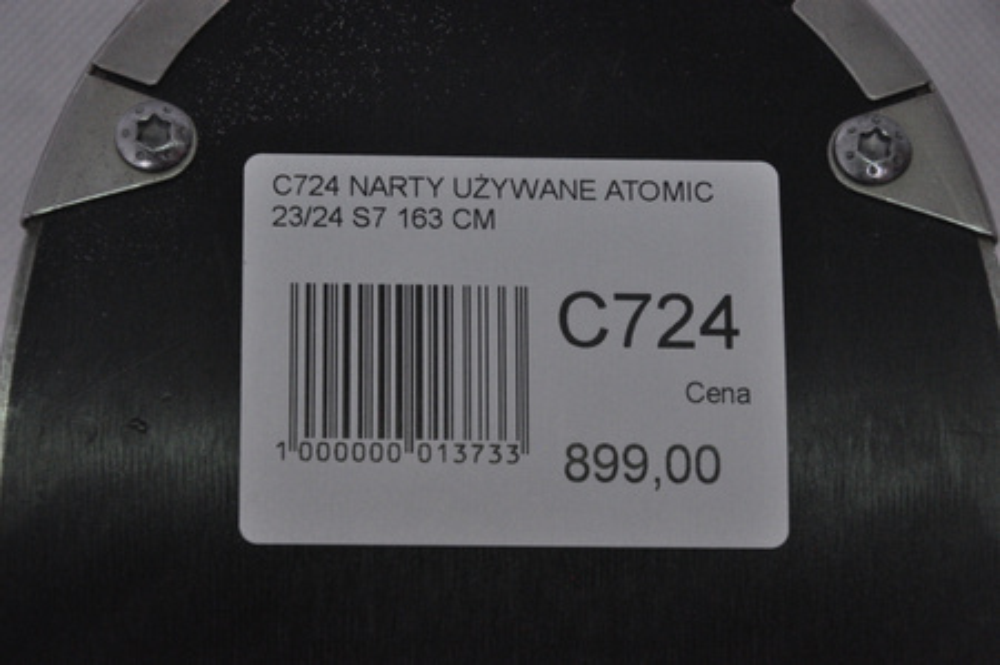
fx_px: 4370
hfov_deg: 13.1
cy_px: 332
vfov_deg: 8.7
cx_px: 500
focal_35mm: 158
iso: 3200
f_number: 9.5
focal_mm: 105
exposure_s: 1/125
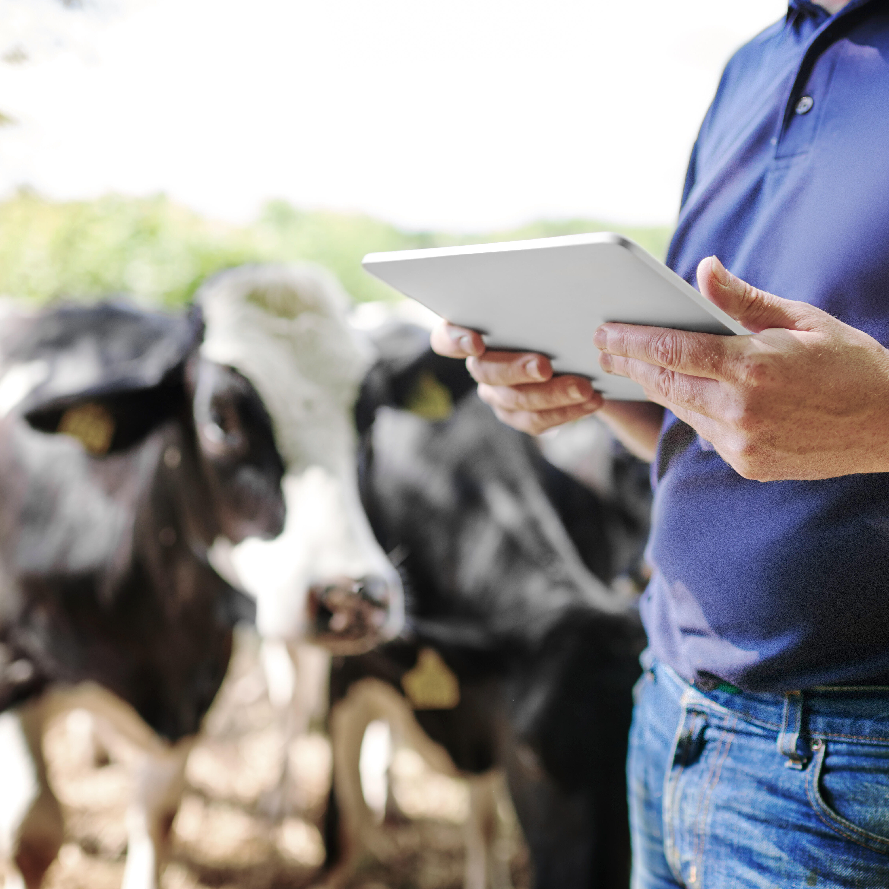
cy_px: 444
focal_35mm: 45
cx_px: 489
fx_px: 1308
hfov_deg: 37.5
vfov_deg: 37.6
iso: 250
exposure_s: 1/800
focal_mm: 35
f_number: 2.2
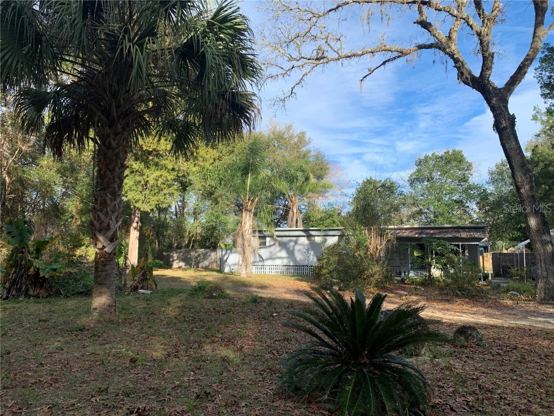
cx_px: 277
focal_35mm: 26
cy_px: 208
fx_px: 416
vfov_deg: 53.1
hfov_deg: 67.3
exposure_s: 1/1032
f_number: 1.8
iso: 25
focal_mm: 4.25
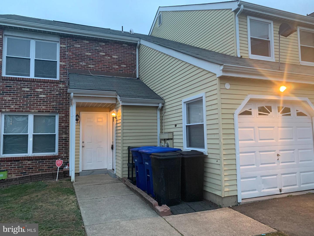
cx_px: 157
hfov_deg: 67.3
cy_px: 118
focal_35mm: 26
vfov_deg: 53.1
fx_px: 236
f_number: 1.8
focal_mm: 4.25
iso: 320
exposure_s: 1/40
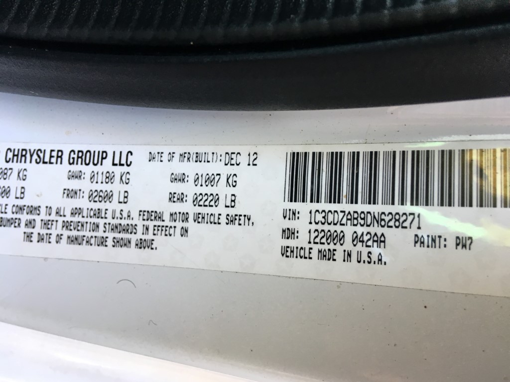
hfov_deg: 61.7
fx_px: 427
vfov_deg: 48.2
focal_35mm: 29
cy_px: 191
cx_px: 255
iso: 32
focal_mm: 4.15
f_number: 2.2
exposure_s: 1/30
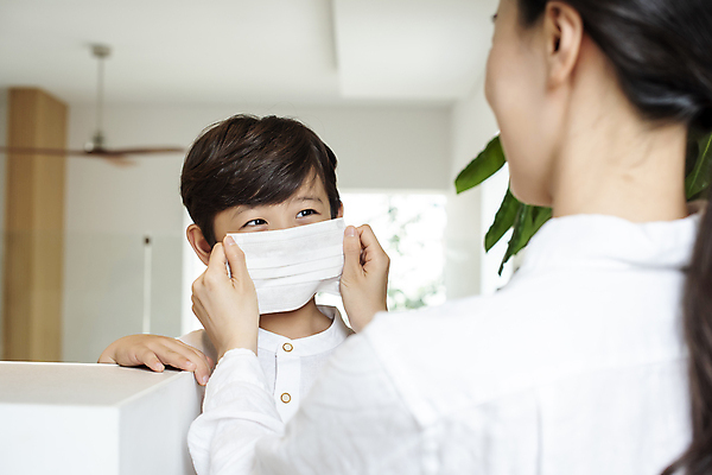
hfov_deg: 39.6
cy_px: 238
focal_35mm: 50
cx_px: 356
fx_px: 989
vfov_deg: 27.0
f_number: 4.5
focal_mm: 50
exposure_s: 1/125
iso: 500
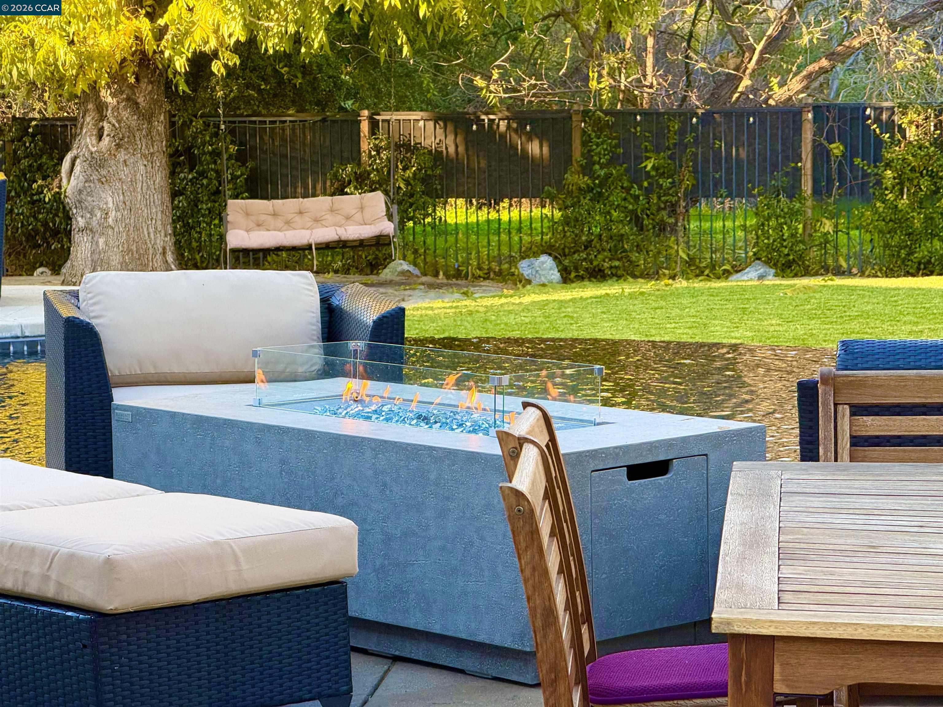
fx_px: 3269
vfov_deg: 12.3
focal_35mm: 120
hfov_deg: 16.4
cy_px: 354
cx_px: 472
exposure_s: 1/99
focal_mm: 15.66
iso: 100
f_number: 2.8
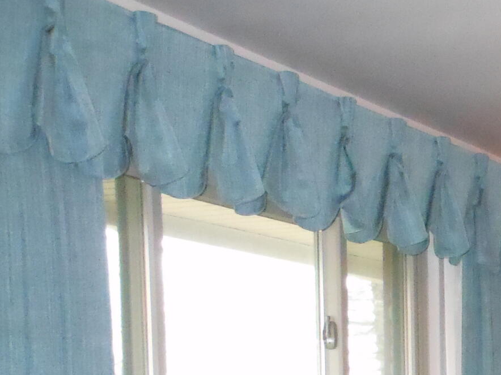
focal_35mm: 95
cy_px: 522
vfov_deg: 14.7
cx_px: 823
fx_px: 1375
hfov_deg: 17.7
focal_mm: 5
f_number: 3.7
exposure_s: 1/25
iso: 1000
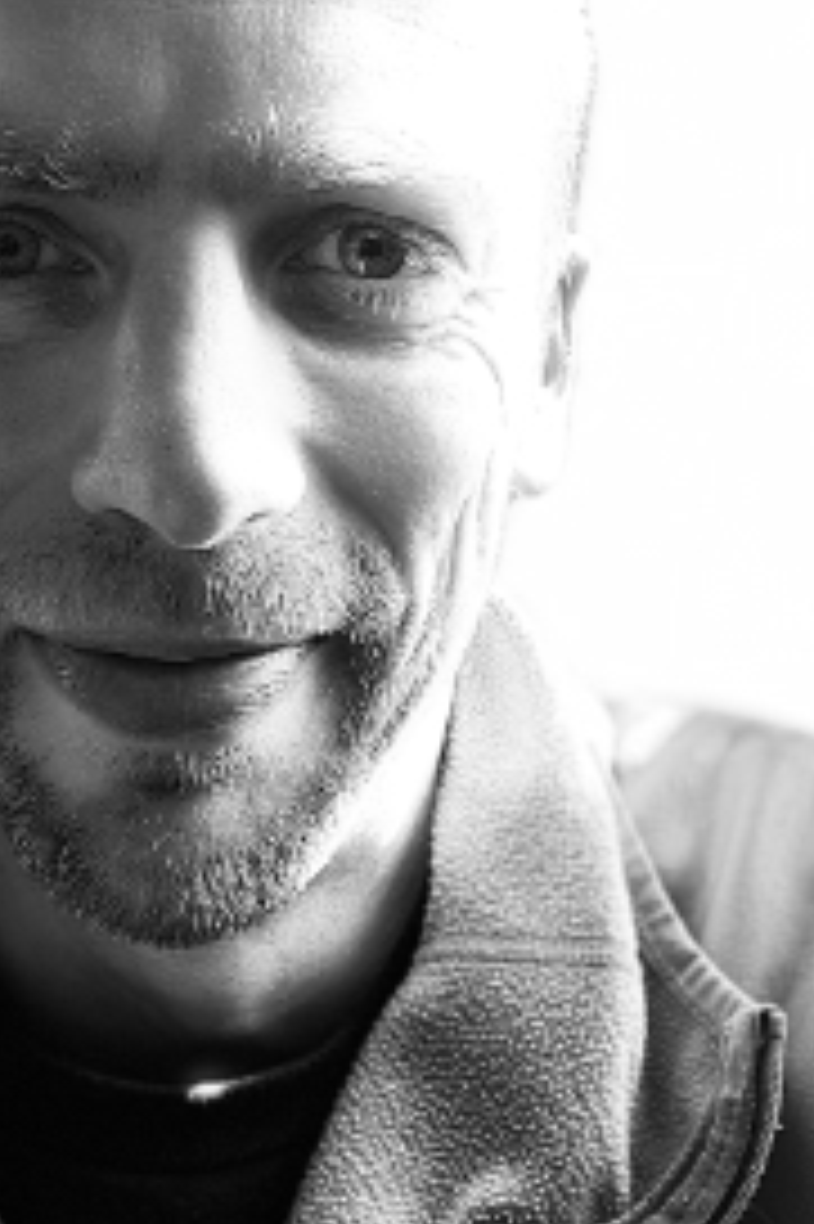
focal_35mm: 49
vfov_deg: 40.3
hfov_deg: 27.1
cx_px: 193
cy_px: 515
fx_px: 1664
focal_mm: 2.7
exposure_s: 1/120
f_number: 1.9
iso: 50
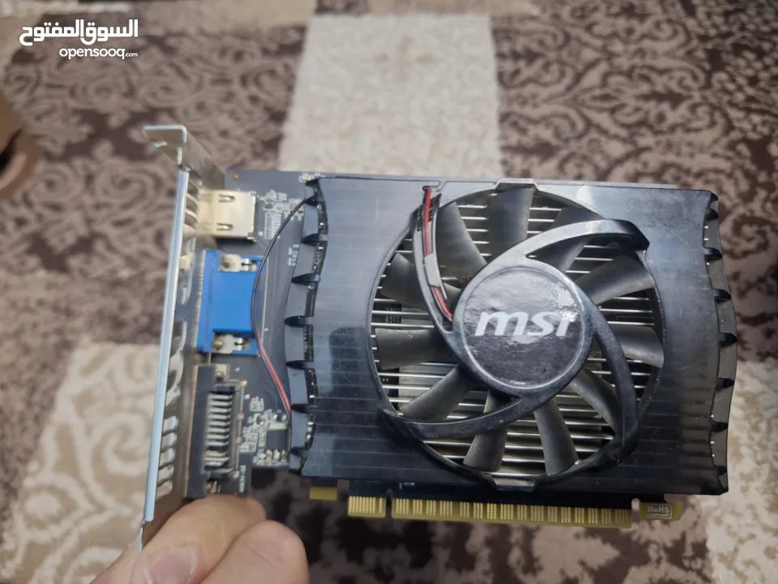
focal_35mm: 23
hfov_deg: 73.9
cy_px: 292
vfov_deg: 58.9
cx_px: 389
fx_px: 517
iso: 320
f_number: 1.8
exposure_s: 1/25
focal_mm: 5.54
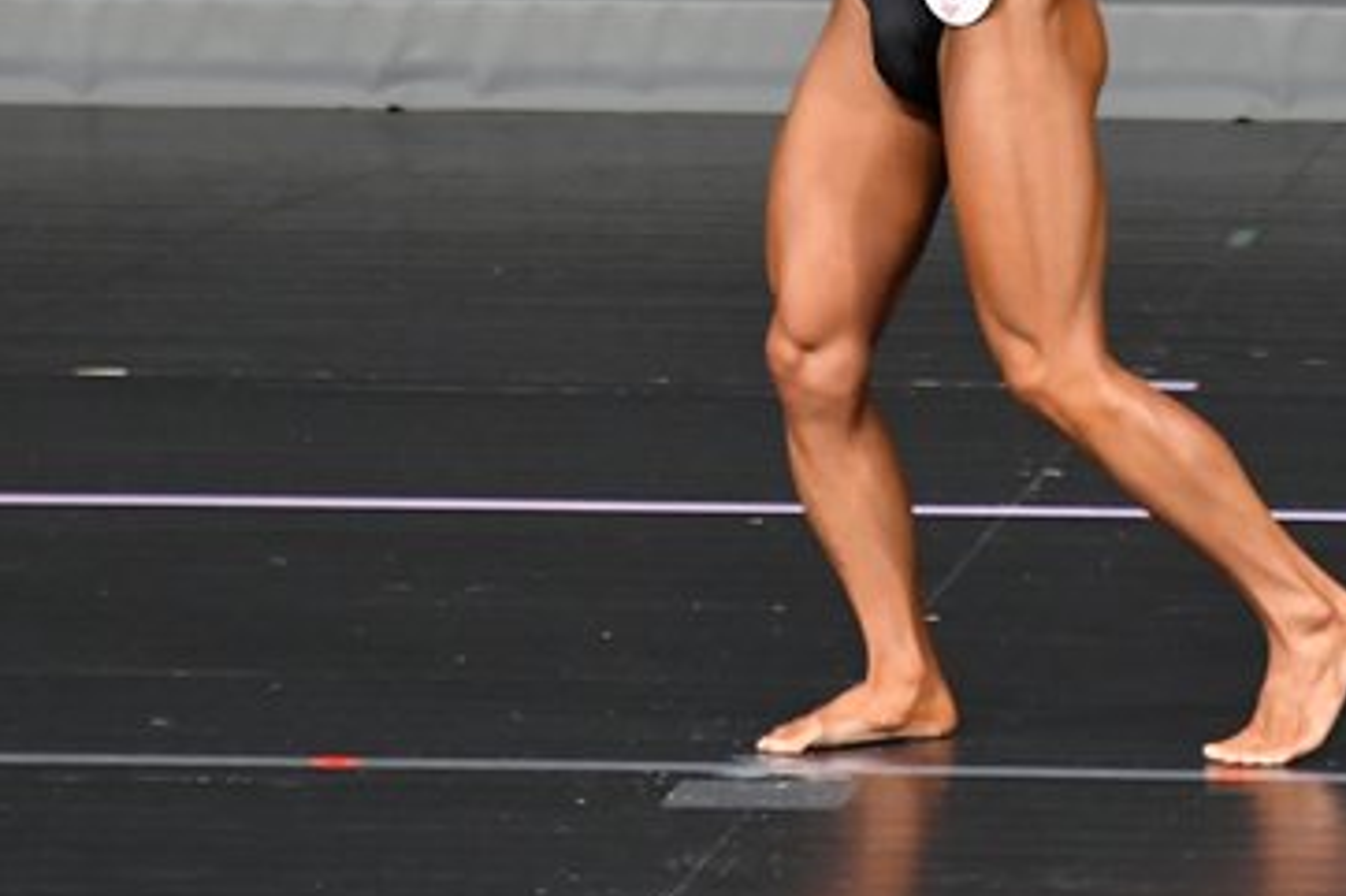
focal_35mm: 802
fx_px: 29971
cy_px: -26
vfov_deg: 1.7
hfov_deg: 2.6
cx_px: 1132
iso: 4000
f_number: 5.6
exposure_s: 1/400
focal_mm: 250
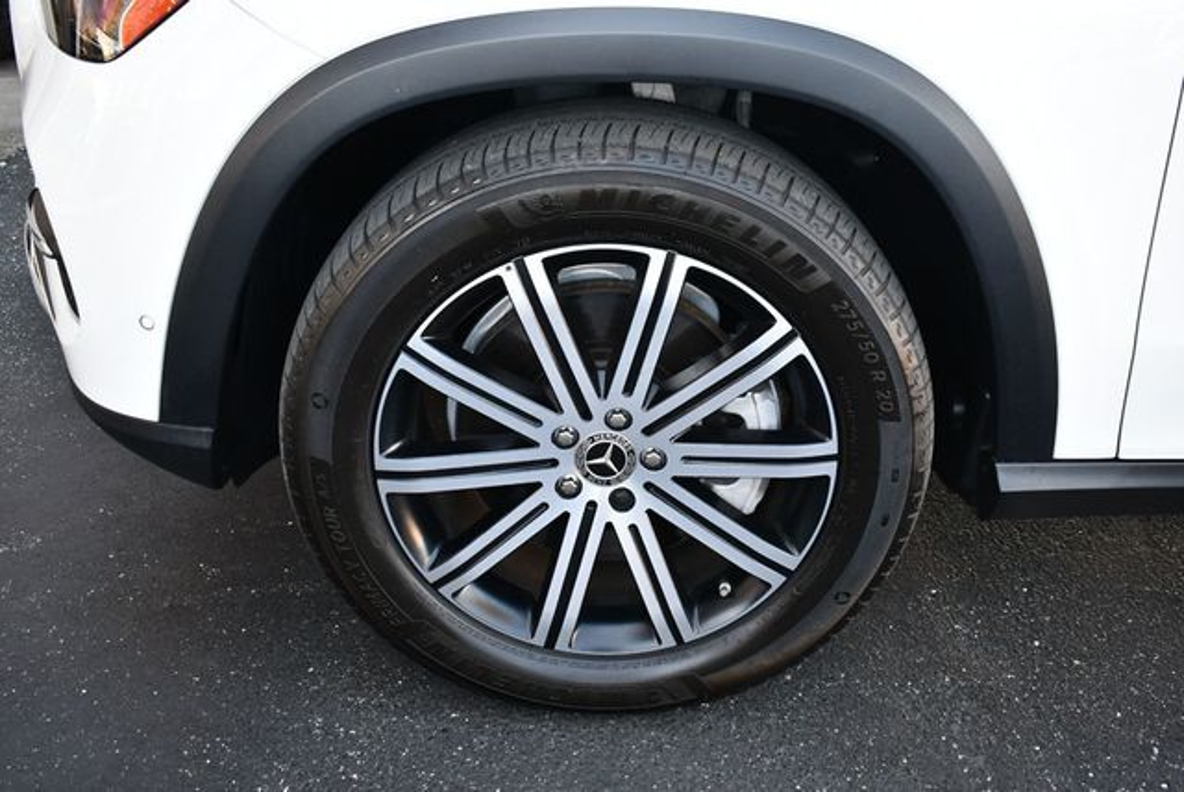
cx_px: 592
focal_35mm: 36
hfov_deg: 53.1
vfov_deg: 36.9
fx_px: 1185
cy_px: 396
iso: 560
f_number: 3.5
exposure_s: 1/250
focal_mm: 18
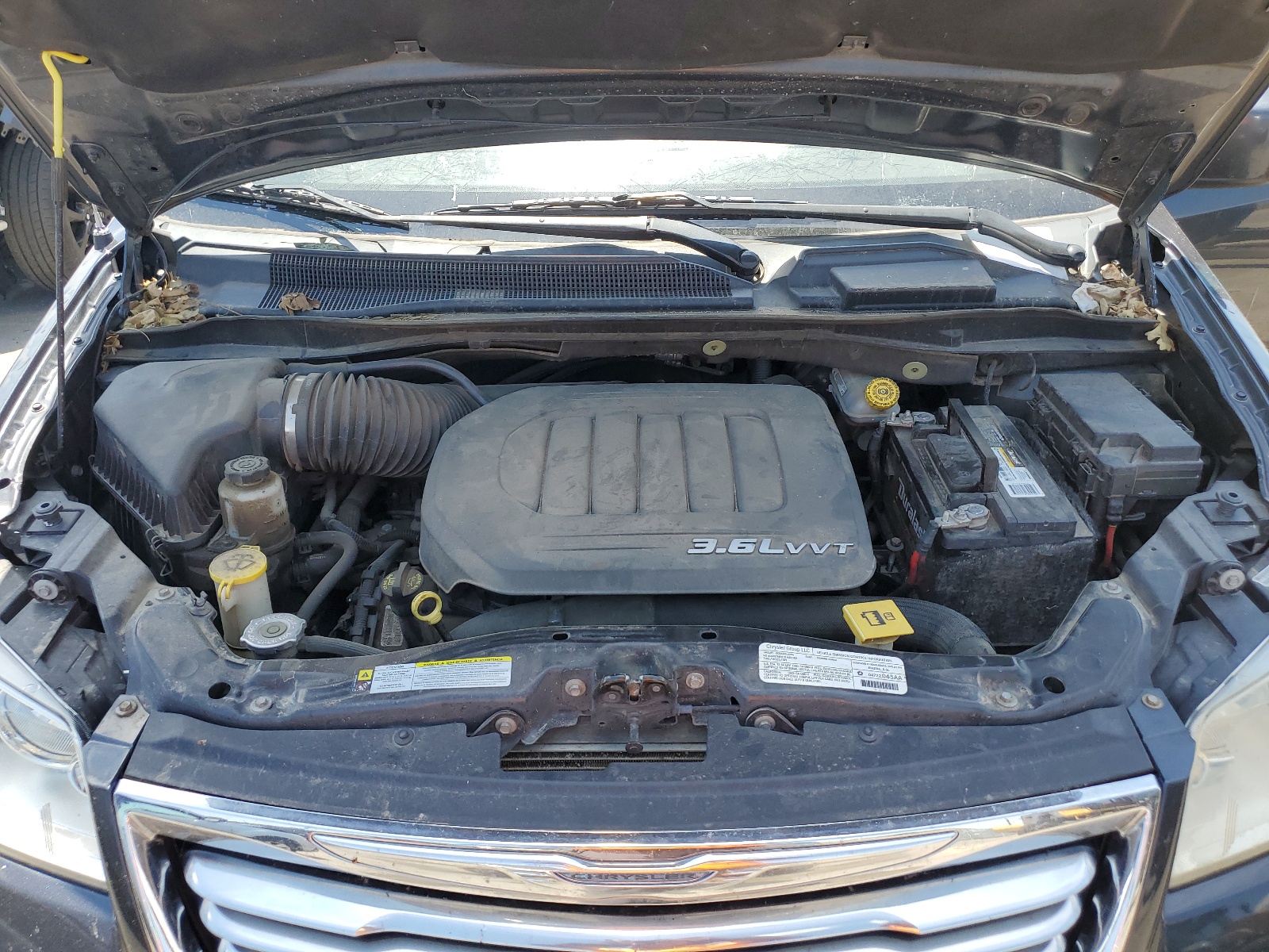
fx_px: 953
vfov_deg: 53.1
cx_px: 634
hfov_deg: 67.3
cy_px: 476
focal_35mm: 26
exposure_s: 1/769
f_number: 1.5
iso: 50
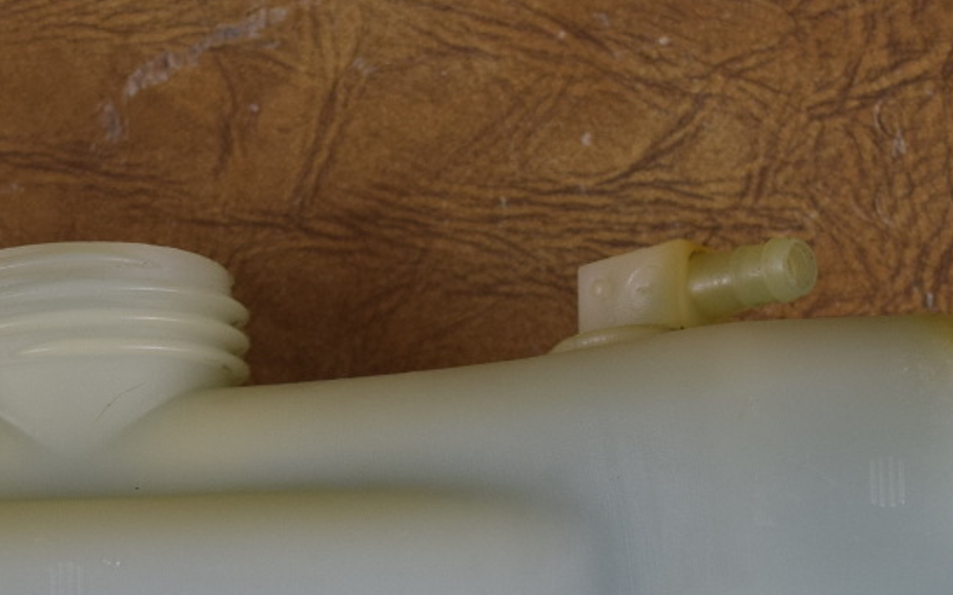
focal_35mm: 116
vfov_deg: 11.0
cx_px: 94
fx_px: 3012
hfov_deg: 17.7
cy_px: 809
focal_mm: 26
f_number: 8
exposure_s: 1/160
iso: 400
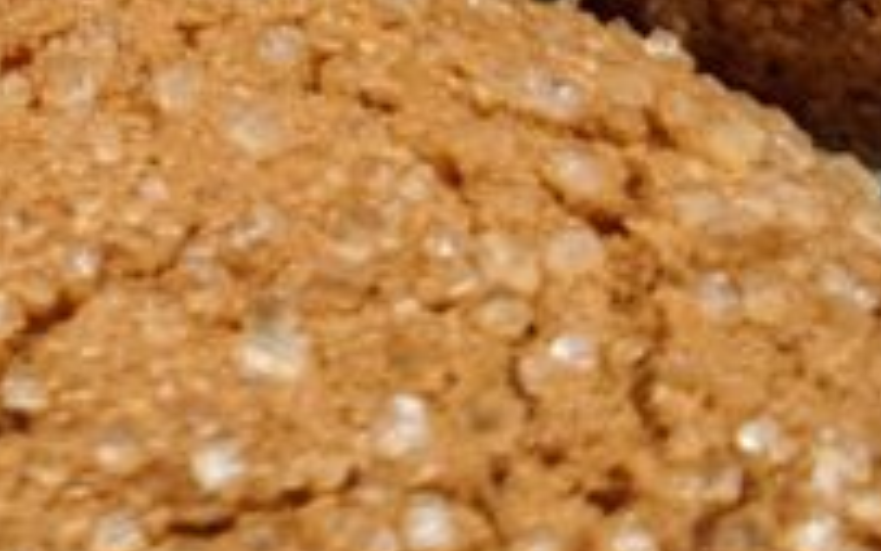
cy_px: -766
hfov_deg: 16.0
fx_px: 3050
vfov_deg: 9.3
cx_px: -82
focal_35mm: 127
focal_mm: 4.44
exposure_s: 1/24
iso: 109
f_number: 1.8
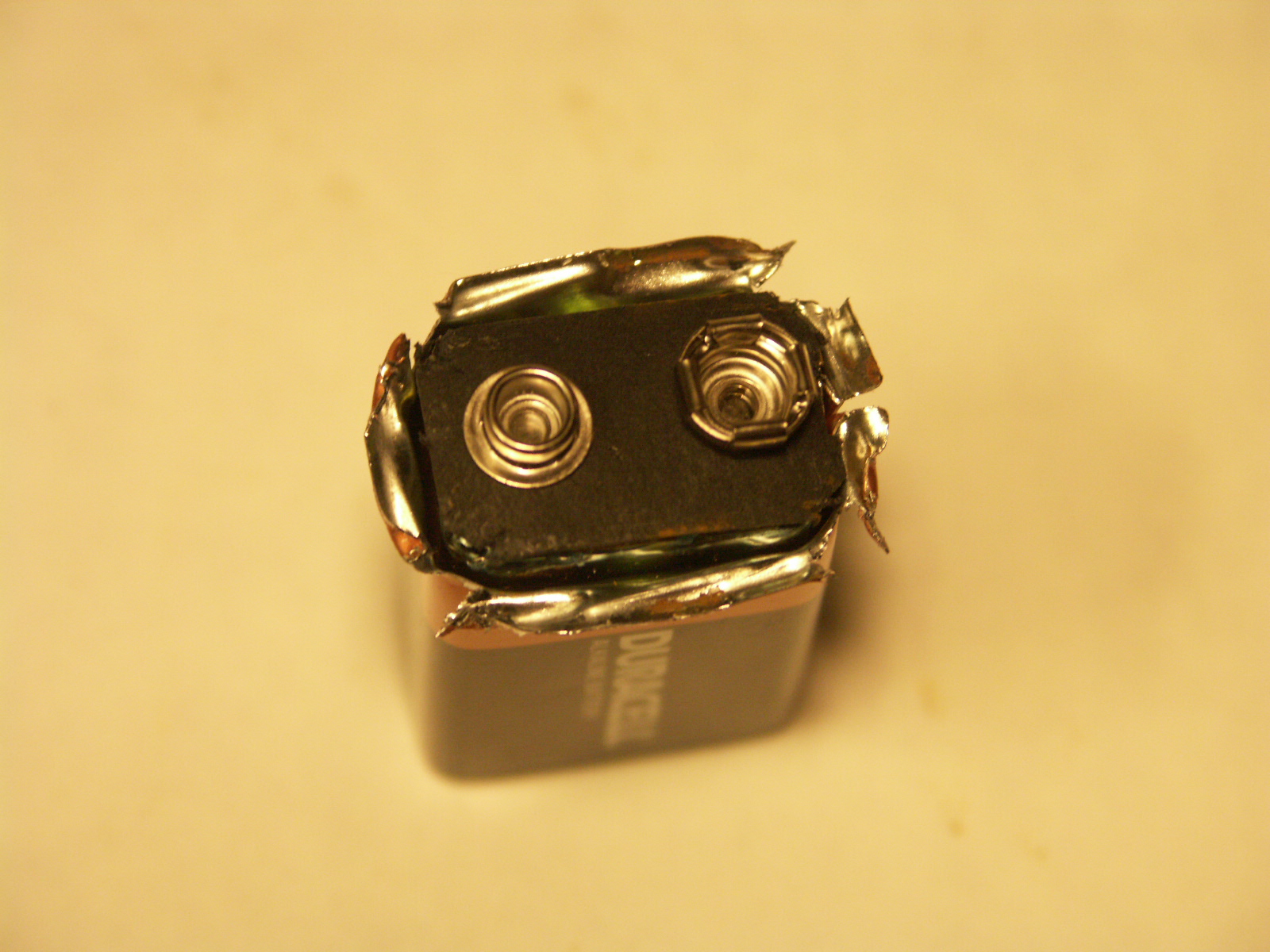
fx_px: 6274
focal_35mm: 171
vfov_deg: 8.7
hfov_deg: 11.6
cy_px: 476
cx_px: 635
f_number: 3.5
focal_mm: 43.36
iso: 200
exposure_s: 1/50
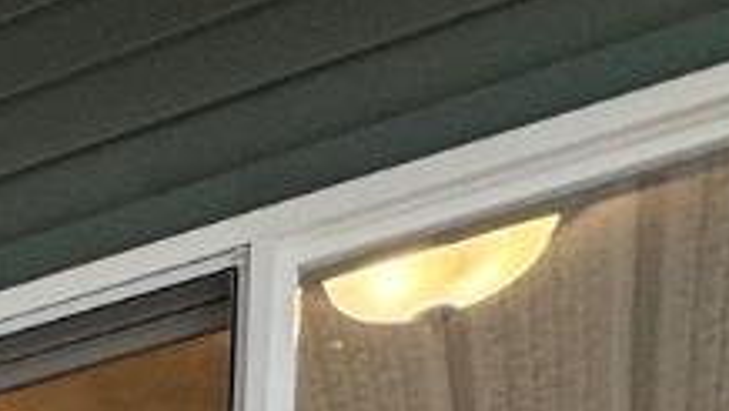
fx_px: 2031
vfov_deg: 8.2
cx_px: -1060
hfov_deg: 13.8
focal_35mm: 105
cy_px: 1519
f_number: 2.2
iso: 80
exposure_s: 1/99
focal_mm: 2.22
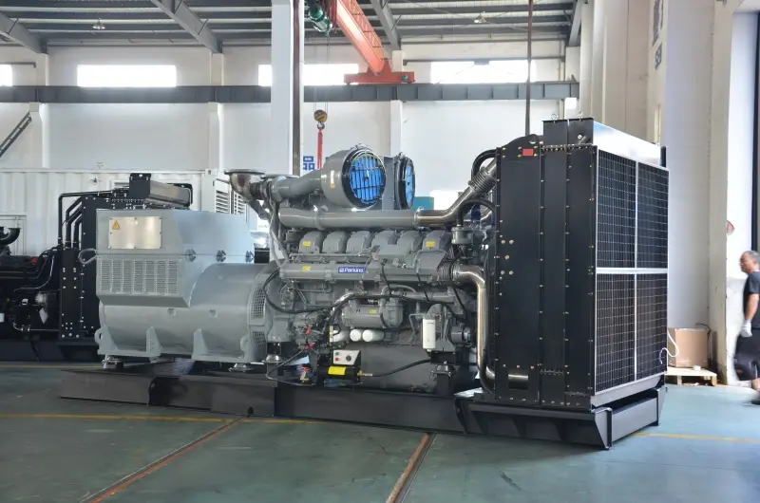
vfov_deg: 26.4
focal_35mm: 51
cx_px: 380
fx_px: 1075
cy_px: 252
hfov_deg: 39.0
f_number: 4.2
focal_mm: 34
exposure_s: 1/20
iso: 400
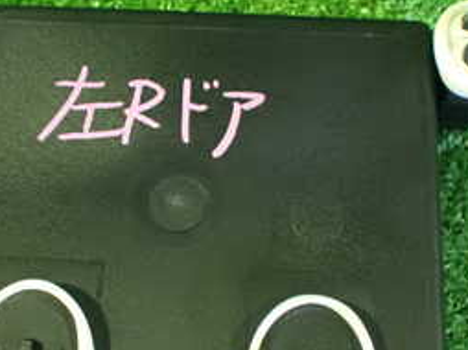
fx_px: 959
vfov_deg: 20.6
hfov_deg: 27.3
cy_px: 223
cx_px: 162
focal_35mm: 71
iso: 1600
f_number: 2.3
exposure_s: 1/30
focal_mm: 5.4
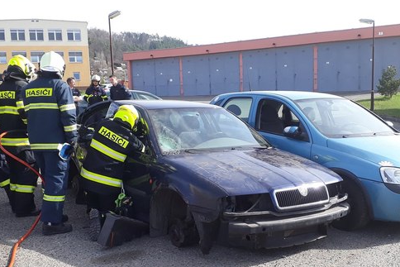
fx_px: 322
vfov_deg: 44.9
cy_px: 151
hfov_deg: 63.6
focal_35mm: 29
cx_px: 198
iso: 40
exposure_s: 1/645
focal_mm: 3.6
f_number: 1.9
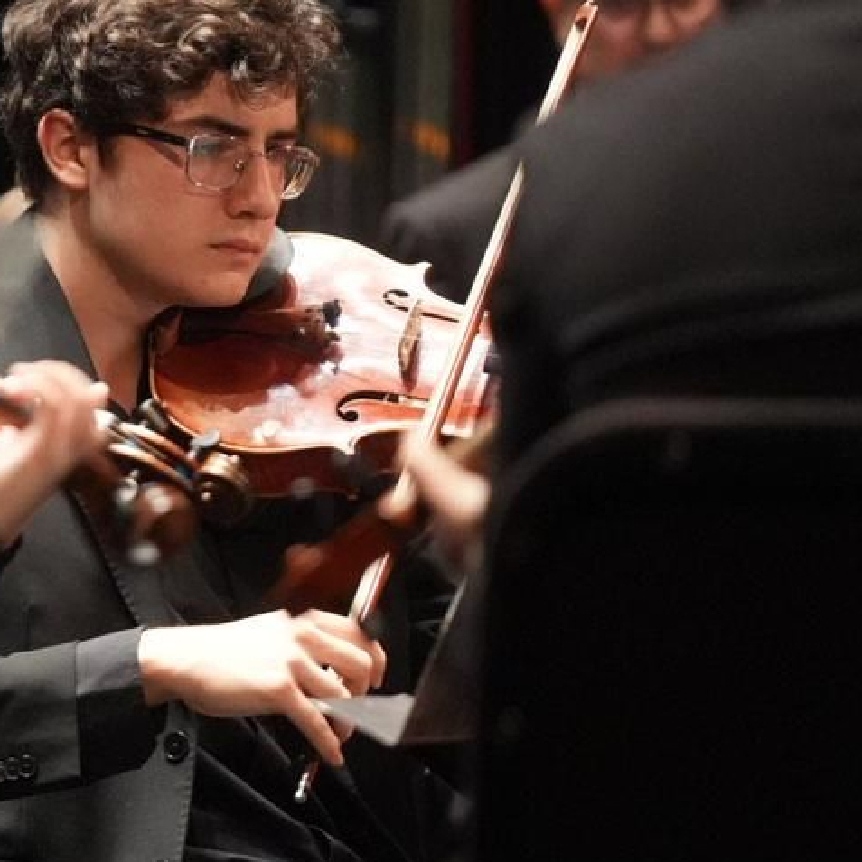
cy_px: 364
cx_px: -267
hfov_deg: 3.1
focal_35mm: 571
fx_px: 16087
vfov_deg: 3.1
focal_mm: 200
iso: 6400
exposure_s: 1/320
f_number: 4
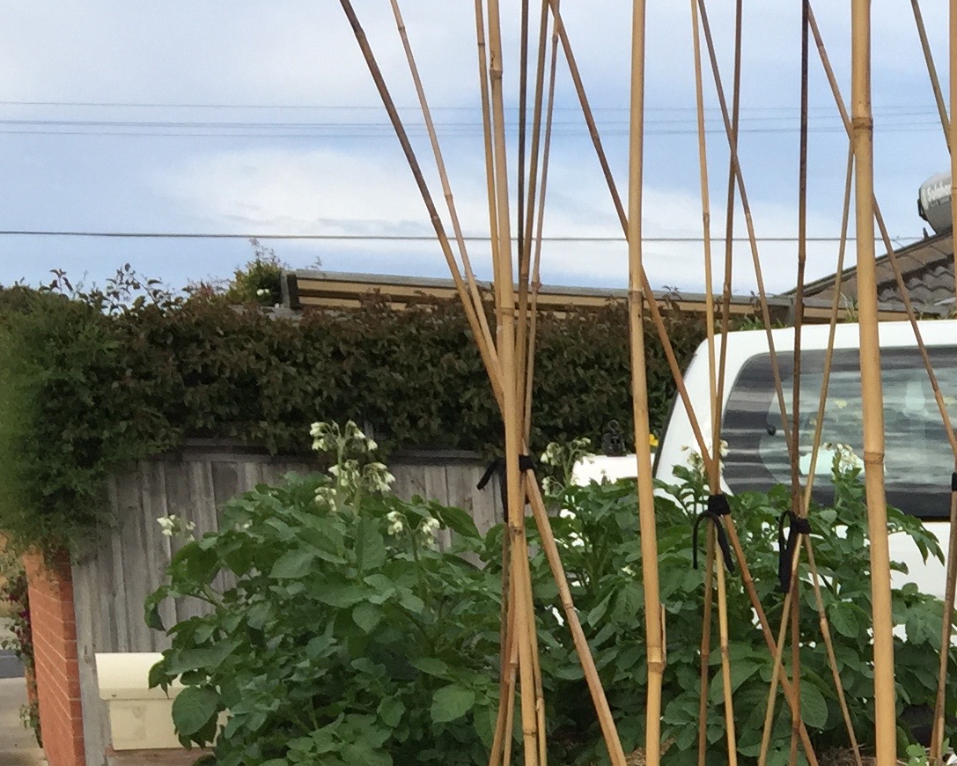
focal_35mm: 85
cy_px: 1023
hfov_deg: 19.8
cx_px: 1387
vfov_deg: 16.9
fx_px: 2408
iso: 32
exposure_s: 1/1522
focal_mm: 4.15
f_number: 2.2
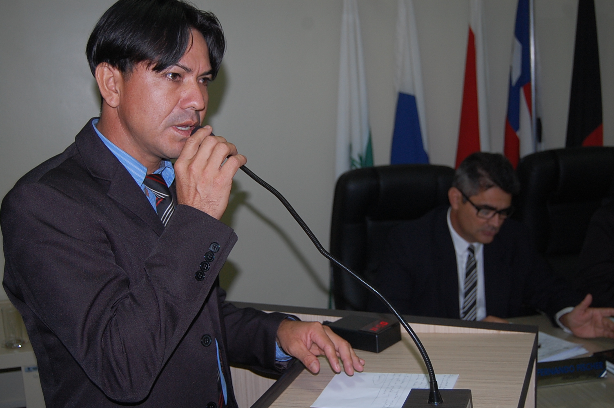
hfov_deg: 43.6
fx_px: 767
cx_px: 307
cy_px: 204
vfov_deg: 29.8
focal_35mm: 45
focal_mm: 30
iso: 400
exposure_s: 1/60
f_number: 4.2
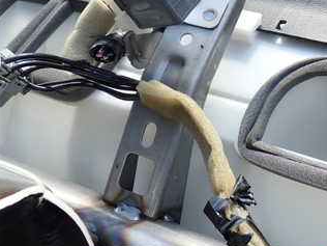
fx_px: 538
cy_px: 43
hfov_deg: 33.2
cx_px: 242
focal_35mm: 57
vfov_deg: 25.1
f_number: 3.2
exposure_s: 1/125
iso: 100
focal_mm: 5.4
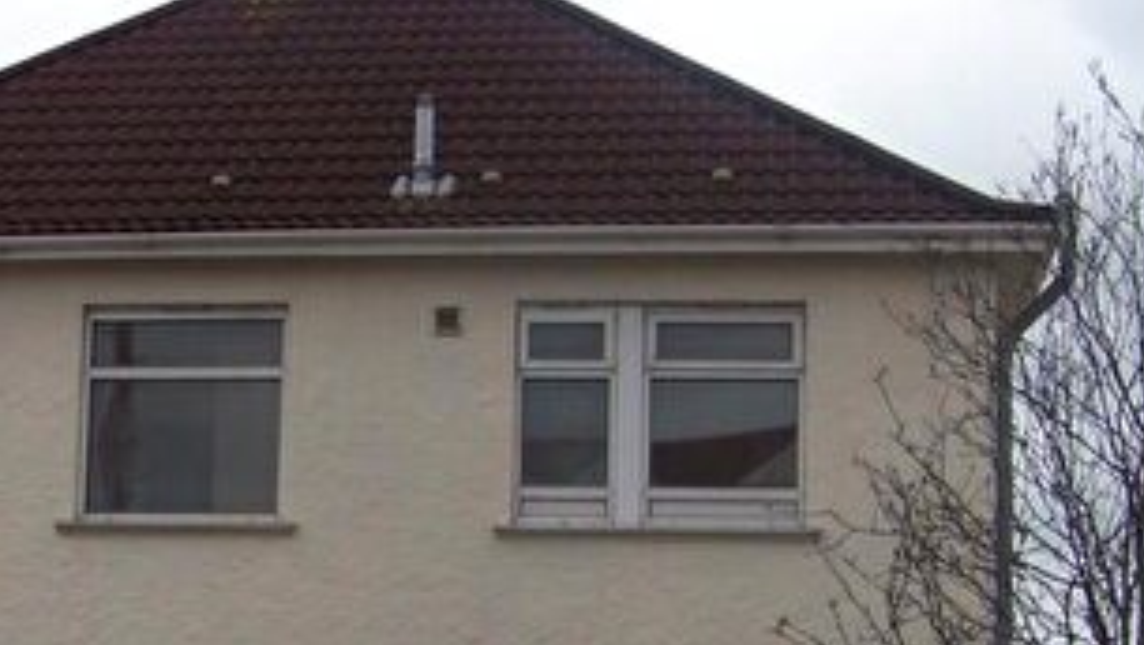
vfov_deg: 13.3
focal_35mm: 90
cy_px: 617
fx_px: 2732
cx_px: 225
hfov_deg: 23.3
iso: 64
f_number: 3.2
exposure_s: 1/400
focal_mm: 5.85
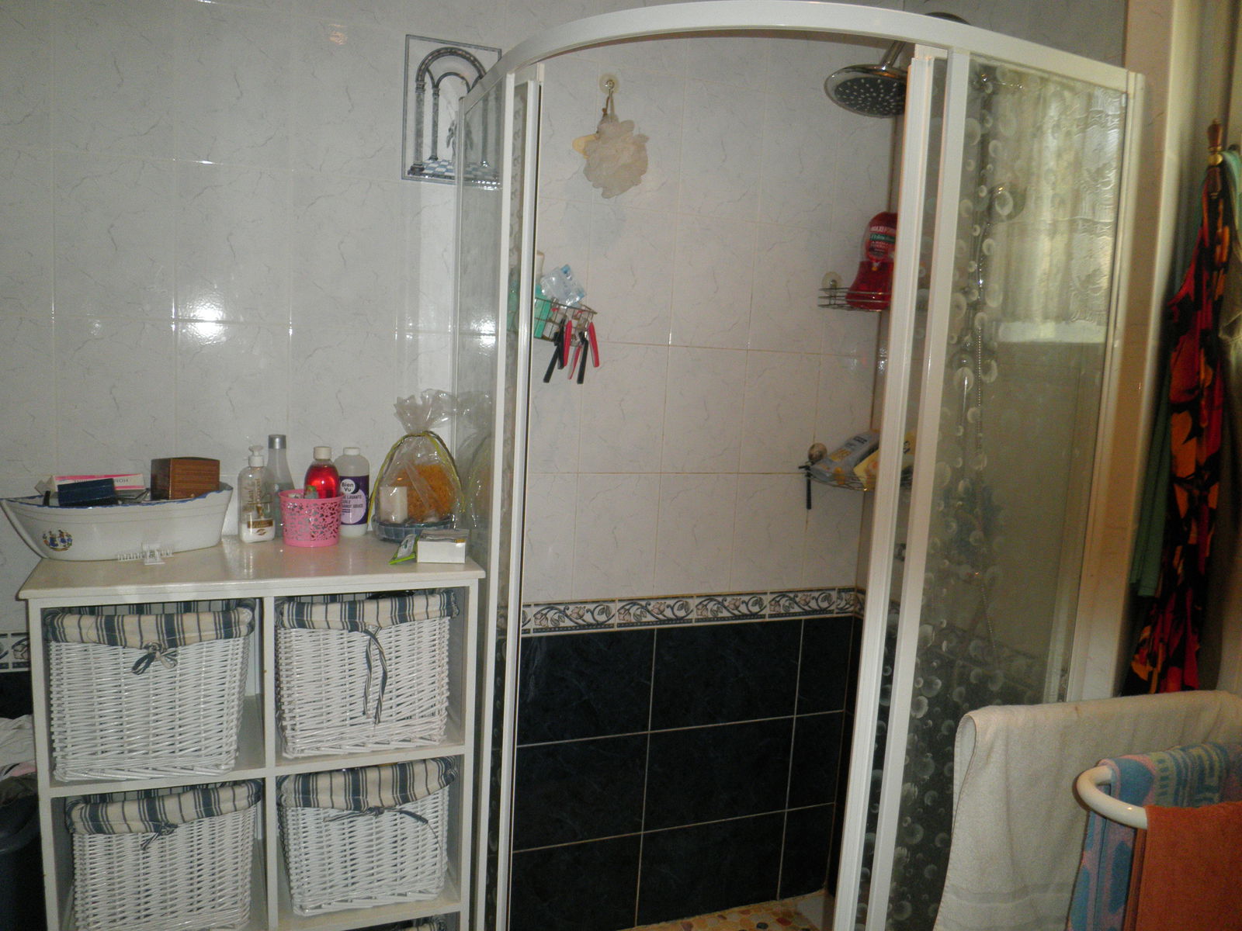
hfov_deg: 67.3
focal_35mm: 26
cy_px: 466
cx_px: 621
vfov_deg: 53.1
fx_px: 933
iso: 160
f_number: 2.8
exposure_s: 1/30
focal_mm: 4.7
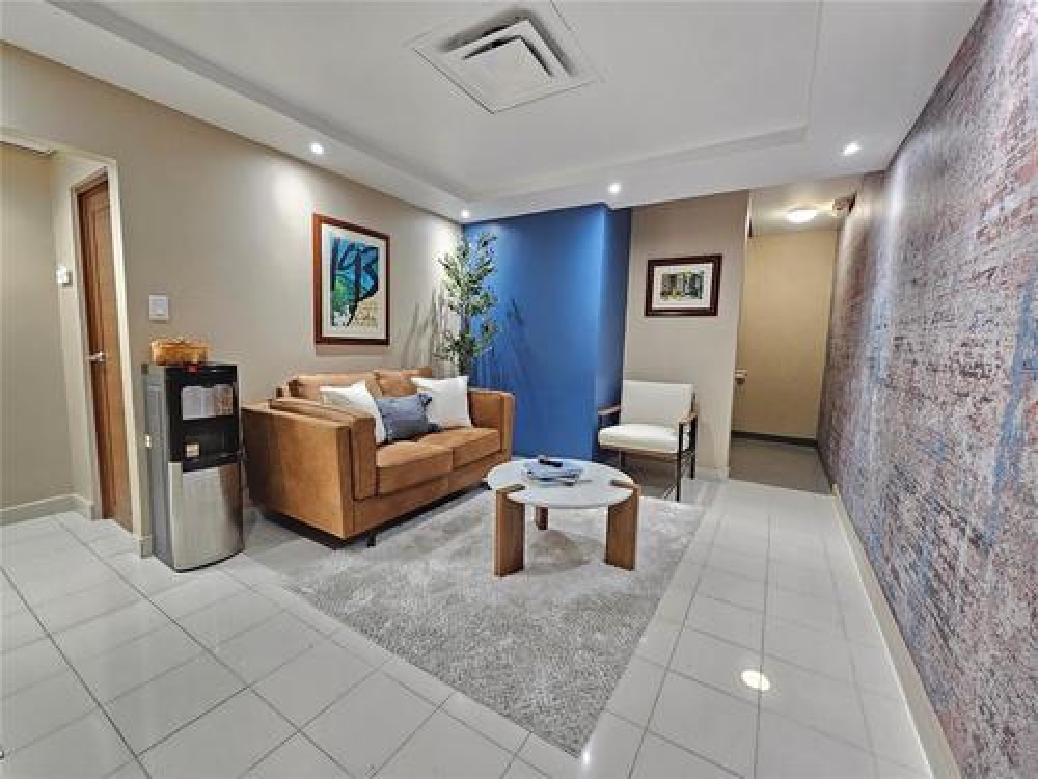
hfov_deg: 106.2
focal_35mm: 13
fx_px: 390
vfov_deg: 89.9
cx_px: 519
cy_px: 390
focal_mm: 2.2
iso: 320
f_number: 2.2
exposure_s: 1/30
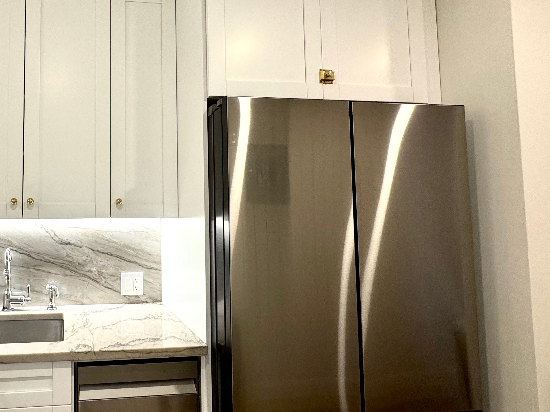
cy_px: 188
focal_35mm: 24
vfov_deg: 56.7
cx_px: 103
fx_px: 381
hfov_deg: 64.6
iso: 160
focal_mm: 2.22
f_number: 2.2
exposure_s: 1/120
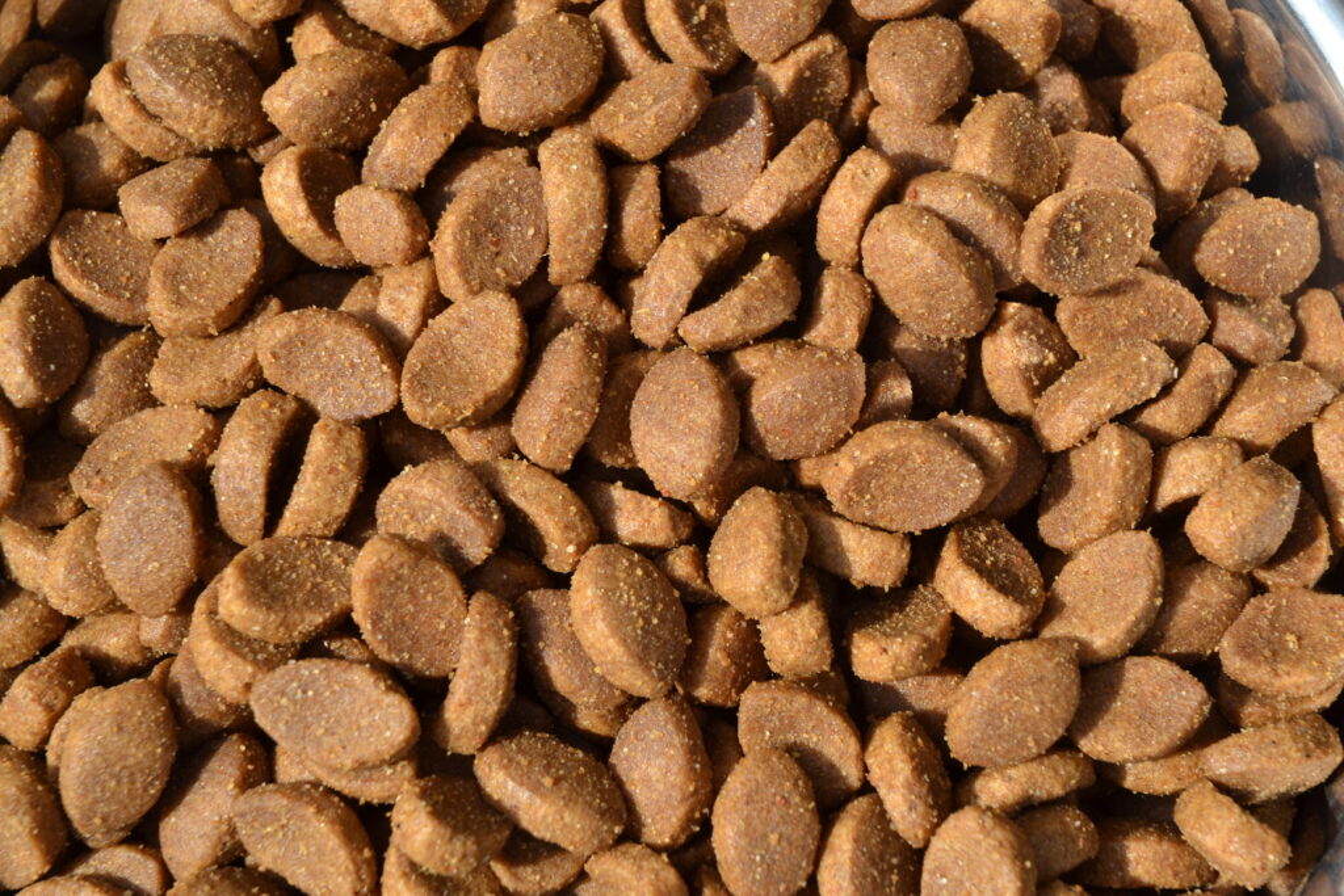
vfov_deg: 13.0
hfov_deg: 19.5
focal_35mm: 105
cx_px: 672
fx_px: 3920
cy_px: 448
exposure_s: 1/250
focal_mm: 70
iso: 200
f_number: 8
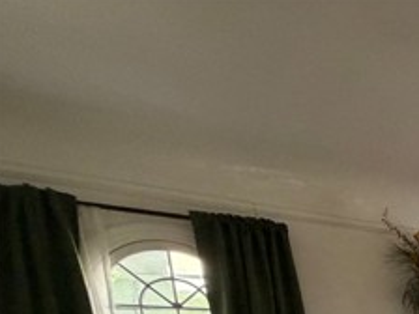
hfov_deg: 31.1
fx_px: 484
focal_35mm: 40
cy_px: 441
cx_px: 591
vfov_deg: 27.6
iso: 320
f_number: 2.2
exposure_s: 1/121
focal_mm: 2.22
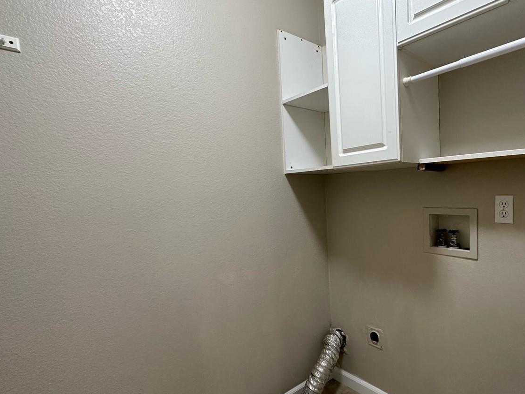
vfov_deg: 65.9
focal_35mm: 20
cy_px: 213
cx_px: 358
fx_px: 303
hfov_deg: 78.6
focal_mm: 2.22
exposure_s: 1/60
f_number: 2.2
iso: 200
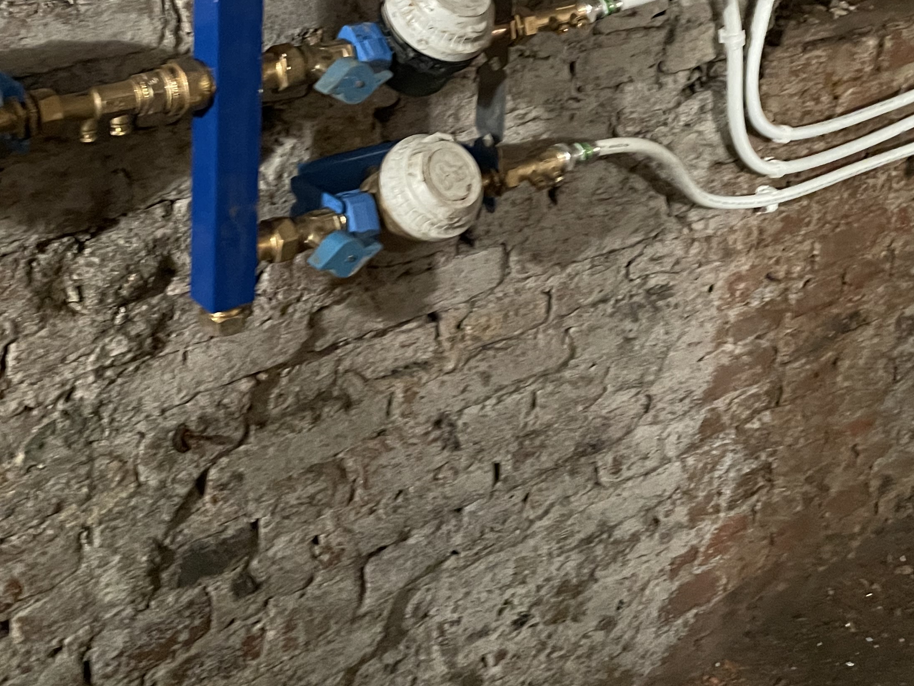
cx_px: 414
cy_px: 67
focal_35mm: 48
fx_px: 1267
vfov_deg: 29.0
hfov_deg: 39.6
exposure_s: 1/25
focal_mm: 4.2
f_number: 1.6
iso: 640
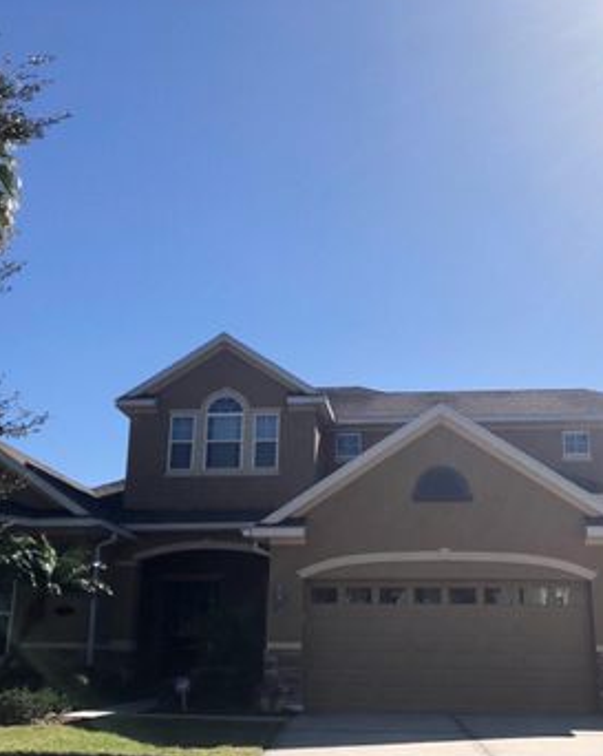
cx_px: 336
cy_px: 395
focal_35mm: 40
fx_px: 894
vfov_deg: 45.8
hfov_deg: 37.2
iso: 20
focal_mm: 4
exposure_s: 1/2525
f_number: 1.8
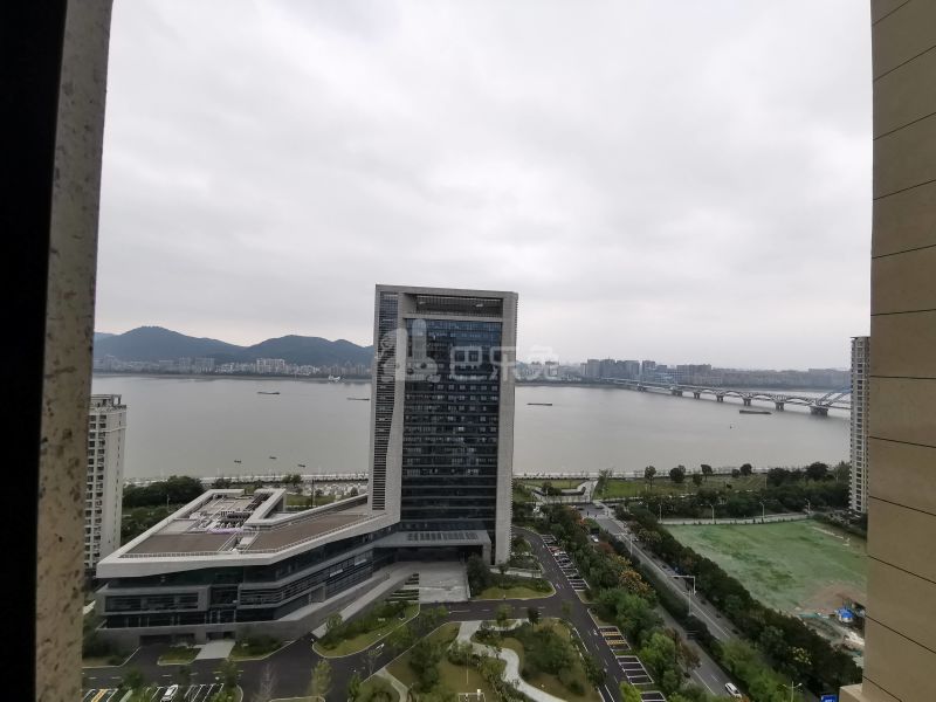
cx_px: 468
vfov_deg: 78.1
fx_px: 433
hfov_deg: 94.5
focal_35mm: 16
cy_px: 351
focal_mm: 2.35
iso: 50
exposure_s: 1/314
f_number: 2.2
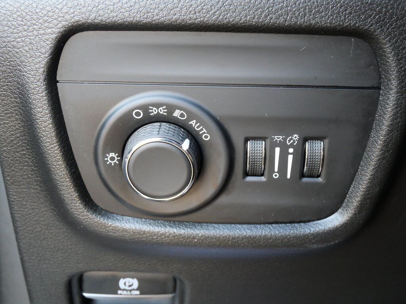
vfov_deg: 36.0
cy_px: 152
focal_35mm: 40
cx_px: 203
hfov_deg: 46.8
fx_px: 469
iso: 1600
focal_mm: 20
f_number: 4.6
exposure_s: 1/60
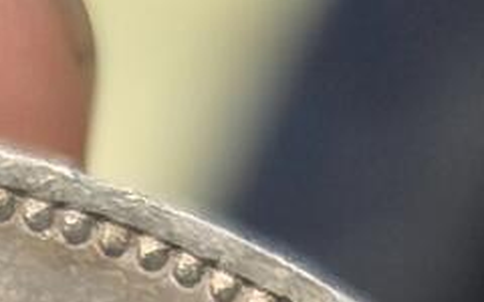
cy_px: 1198
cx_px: -236
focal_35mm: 430
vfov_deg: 3.0
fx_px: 5672
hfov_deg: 4.9
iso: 320
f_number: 2
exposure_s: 1/100
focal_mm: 6.98
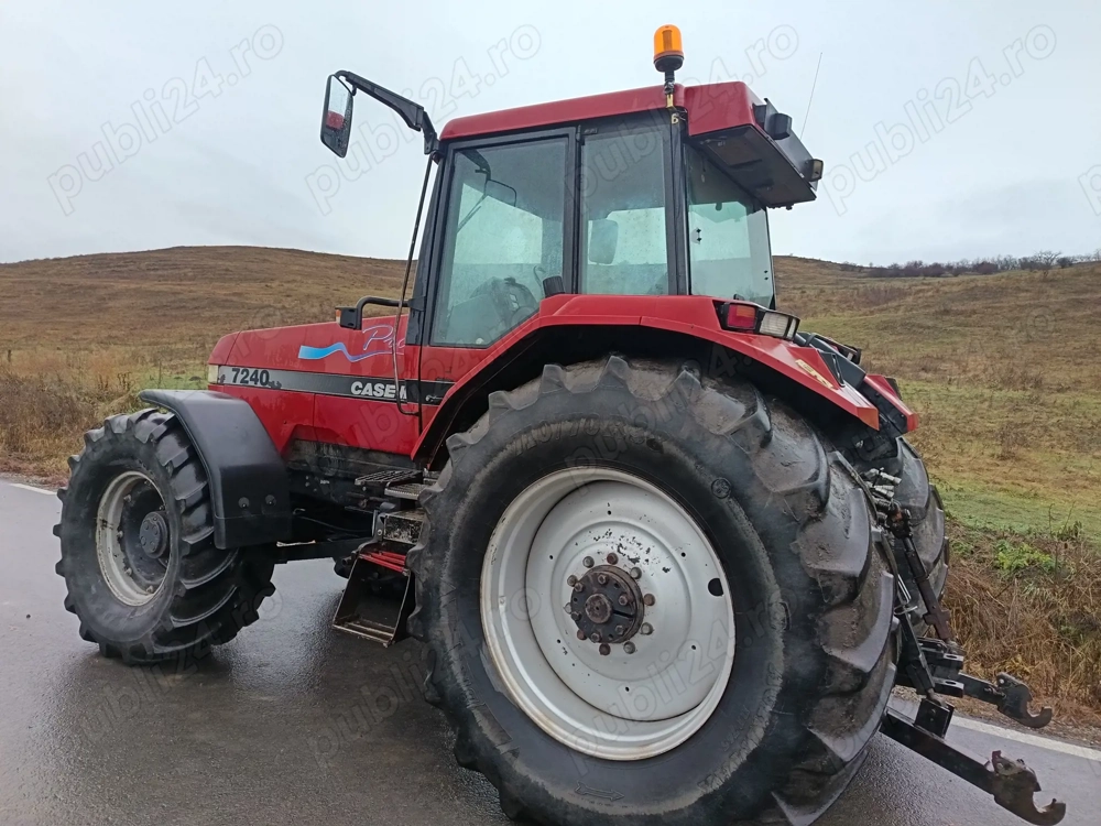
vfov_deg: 56.8
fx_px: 763
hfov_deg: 71.6
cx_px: 550
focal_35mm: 24
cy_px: 413
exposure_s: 1/100
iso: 268
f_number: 1.75
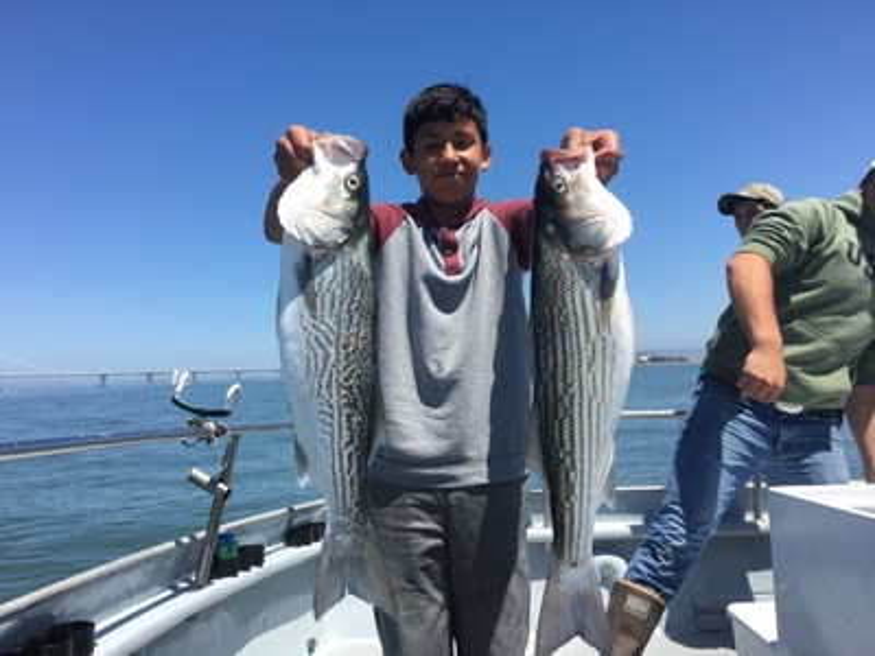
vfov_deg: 48.2
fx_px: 733
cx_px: 438
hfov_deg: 61.7
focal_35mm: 29
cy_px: 328
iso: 25
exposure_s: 1/1350
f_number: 2.2
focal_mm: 4.15
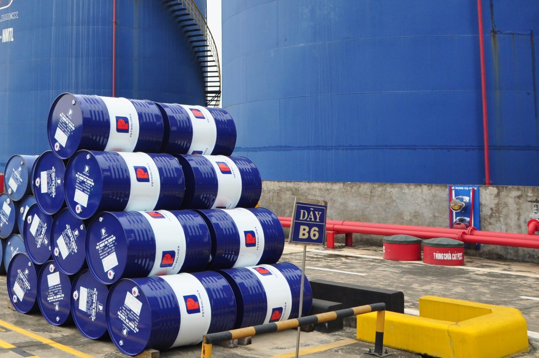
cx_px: 88
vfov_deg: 28.7
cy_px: 90
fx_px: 688
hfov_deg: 40.5
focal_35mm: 46
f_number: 9
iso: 320
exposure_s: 1/200
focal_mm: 18
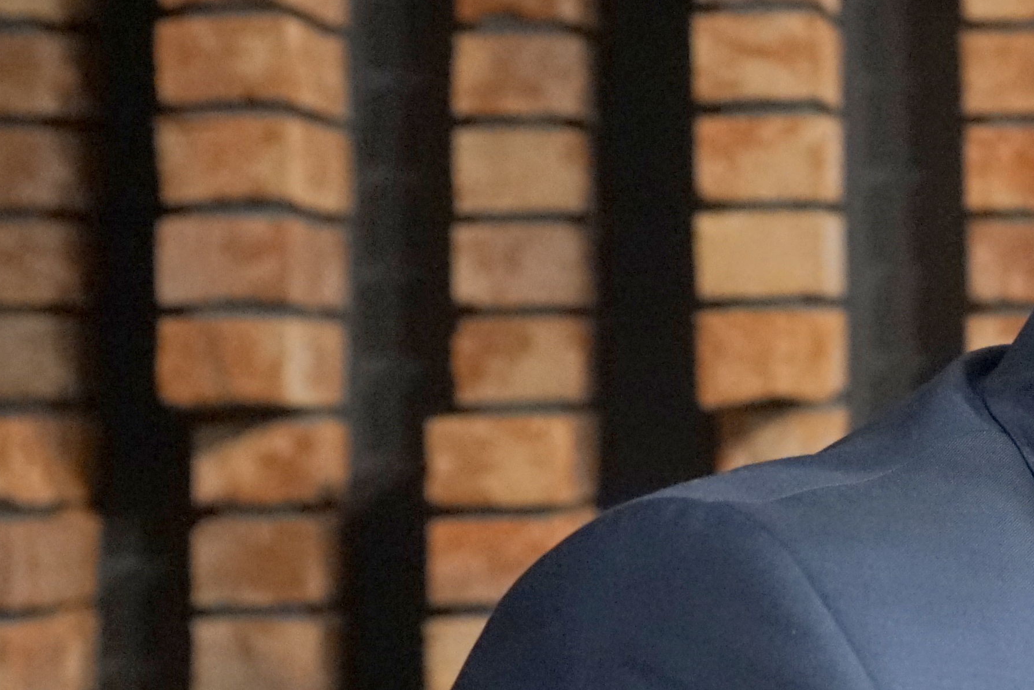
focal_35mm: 114
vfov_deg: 12.0
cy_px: 324
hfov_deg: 16.7
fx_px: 3274
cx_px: 1415
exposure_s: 1/160
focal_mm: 34
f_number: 4
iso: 4000
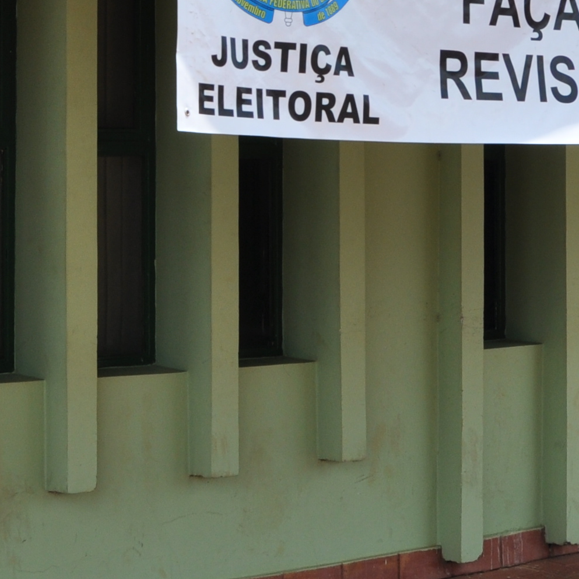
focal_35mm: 99
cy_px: -12
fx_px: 1873
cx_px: 290
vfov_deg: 17.1
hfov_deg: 17.6
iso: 200
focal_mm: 18
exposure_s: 1/320
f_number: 9
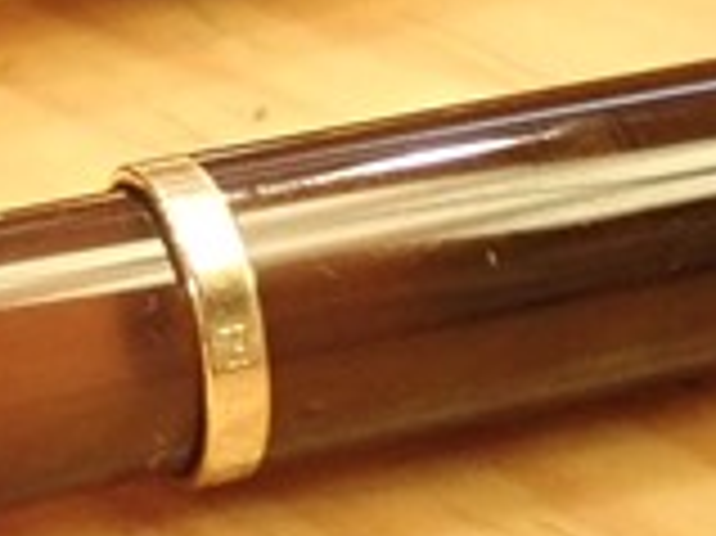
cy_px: 180
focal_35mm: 201
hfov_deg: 9.7
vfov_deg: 7.4
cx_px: -135
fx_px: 4154
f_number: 2.8
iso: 800
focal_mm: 7.34
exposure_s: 1/25
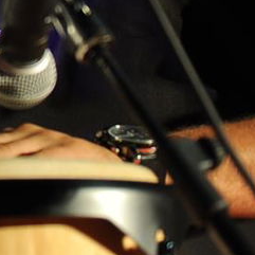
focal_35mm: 222
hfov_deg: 7.5
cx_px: -295
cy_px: -187
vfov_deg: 7.7
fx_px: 1850
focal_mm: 45
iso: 640
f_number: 2.8
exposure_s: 1/125
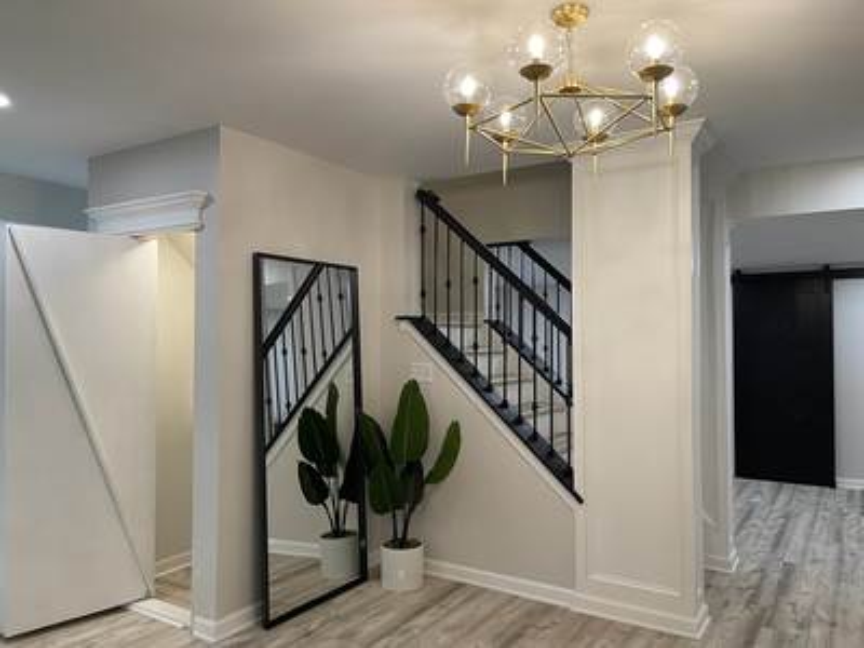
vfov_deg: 53.1
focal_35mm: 26
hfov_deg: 67.3
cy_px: 324
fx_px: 649
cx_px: 432
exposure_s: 1/60
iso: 100
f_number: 1.6
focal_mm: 5.1
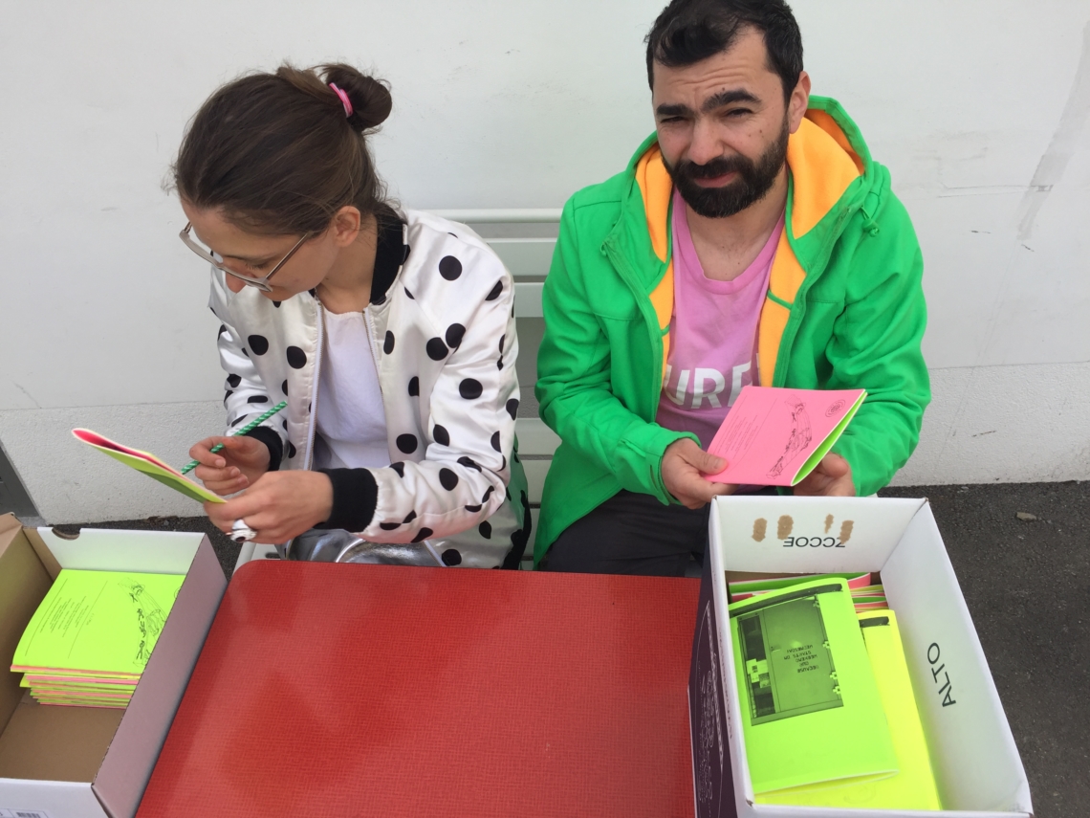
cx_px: 545
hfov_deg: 61.7
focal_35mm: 29
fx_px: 913
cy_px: 409
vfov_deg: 48.2
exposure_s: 1/347
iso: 32
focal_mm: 4.15
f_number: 2.2
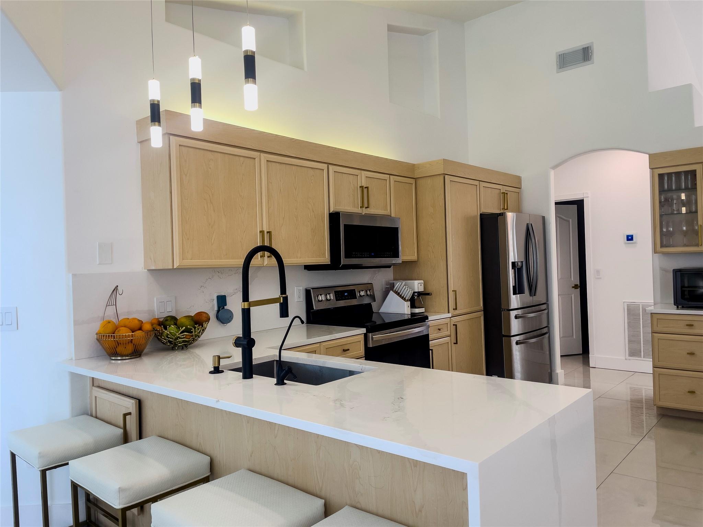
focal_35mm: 26
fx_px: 528
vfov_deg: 53.1
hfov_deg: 67.3
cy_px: 264
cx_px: 352
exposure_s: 1/120
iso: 50
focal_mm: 4.2
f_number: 1.6
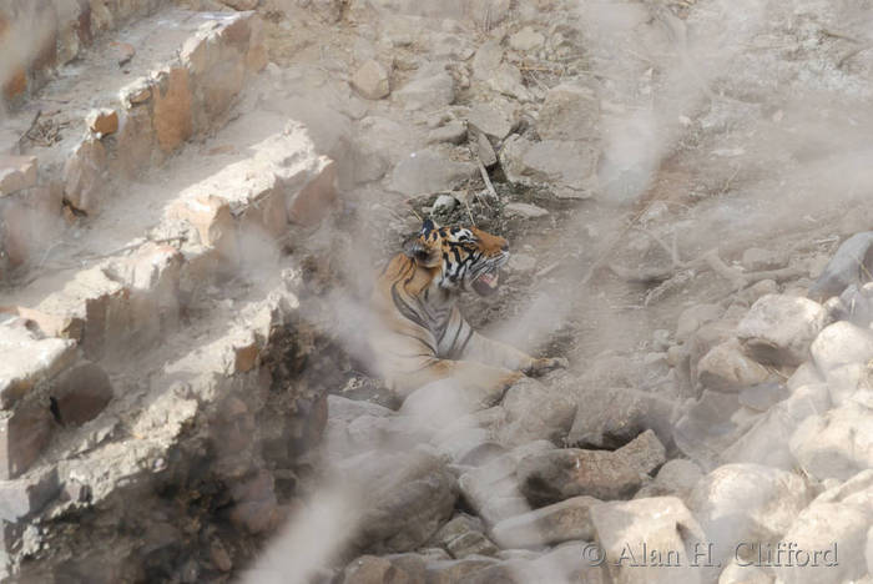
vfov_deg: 2.7
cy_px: 292
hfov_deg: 4.0
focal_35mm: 510
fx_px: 12377
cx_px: 436
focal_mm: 340
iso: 450
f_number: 5.6
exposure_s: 1/400
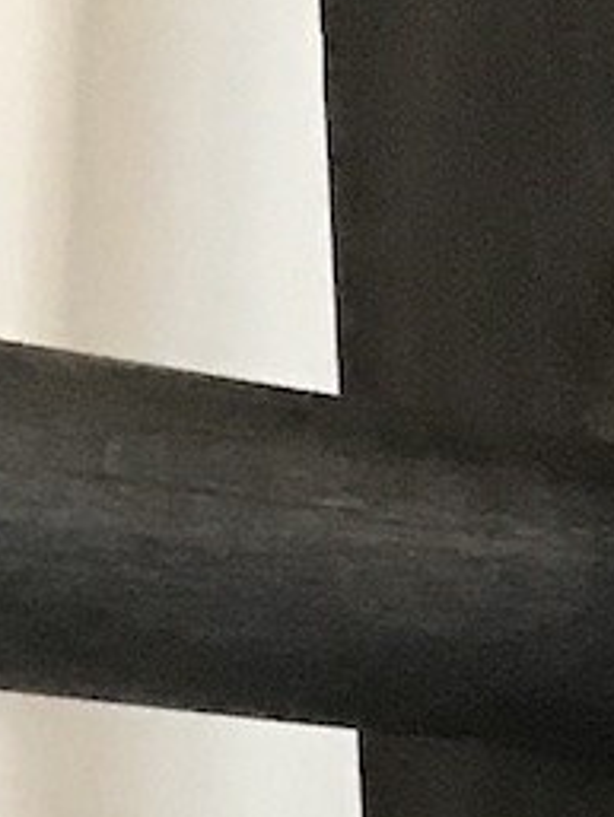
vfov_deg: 7.9
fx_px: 4632
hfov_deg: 7.3
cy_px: 2836
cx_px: -579
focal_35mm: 196
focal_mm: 3.99
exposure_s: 1/15
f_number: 1.8
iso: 64
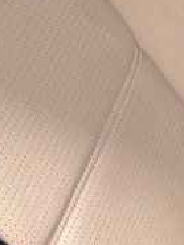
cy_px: 429
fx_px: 942
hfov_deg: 8.2
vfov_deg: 13.4
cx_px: 662
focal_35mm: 133
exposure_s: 1/120
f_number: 1.78
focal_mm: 6.76
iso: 100
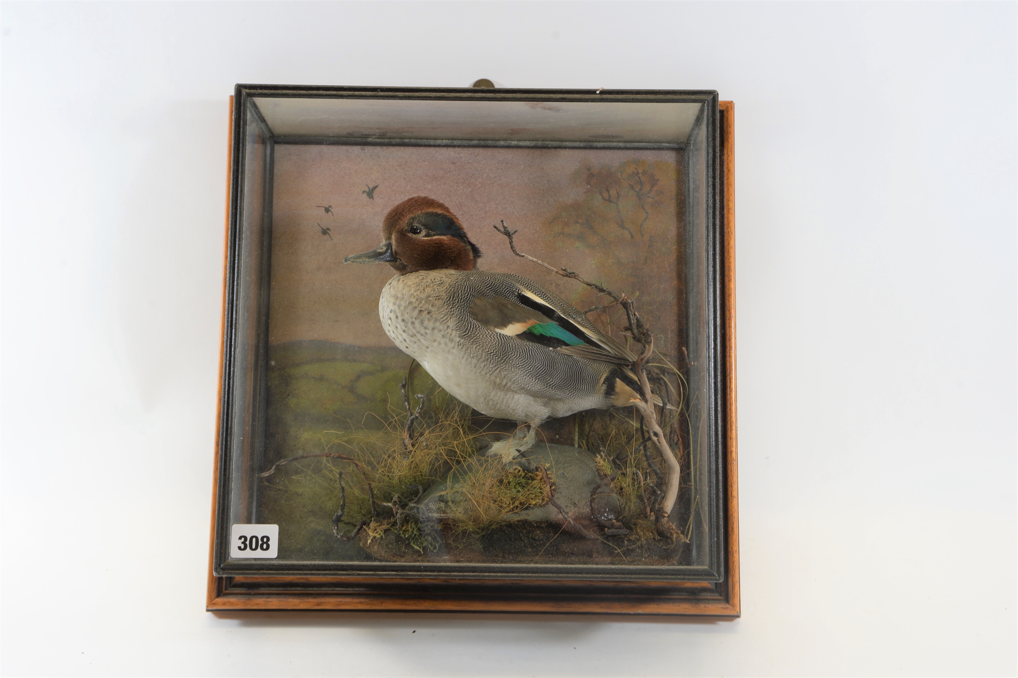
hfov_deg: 38.2
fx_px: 1470
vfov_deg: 26.0
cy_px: 339
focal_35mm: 52
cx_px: 509
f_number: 8
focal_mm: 52
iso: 250
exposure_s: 1/15
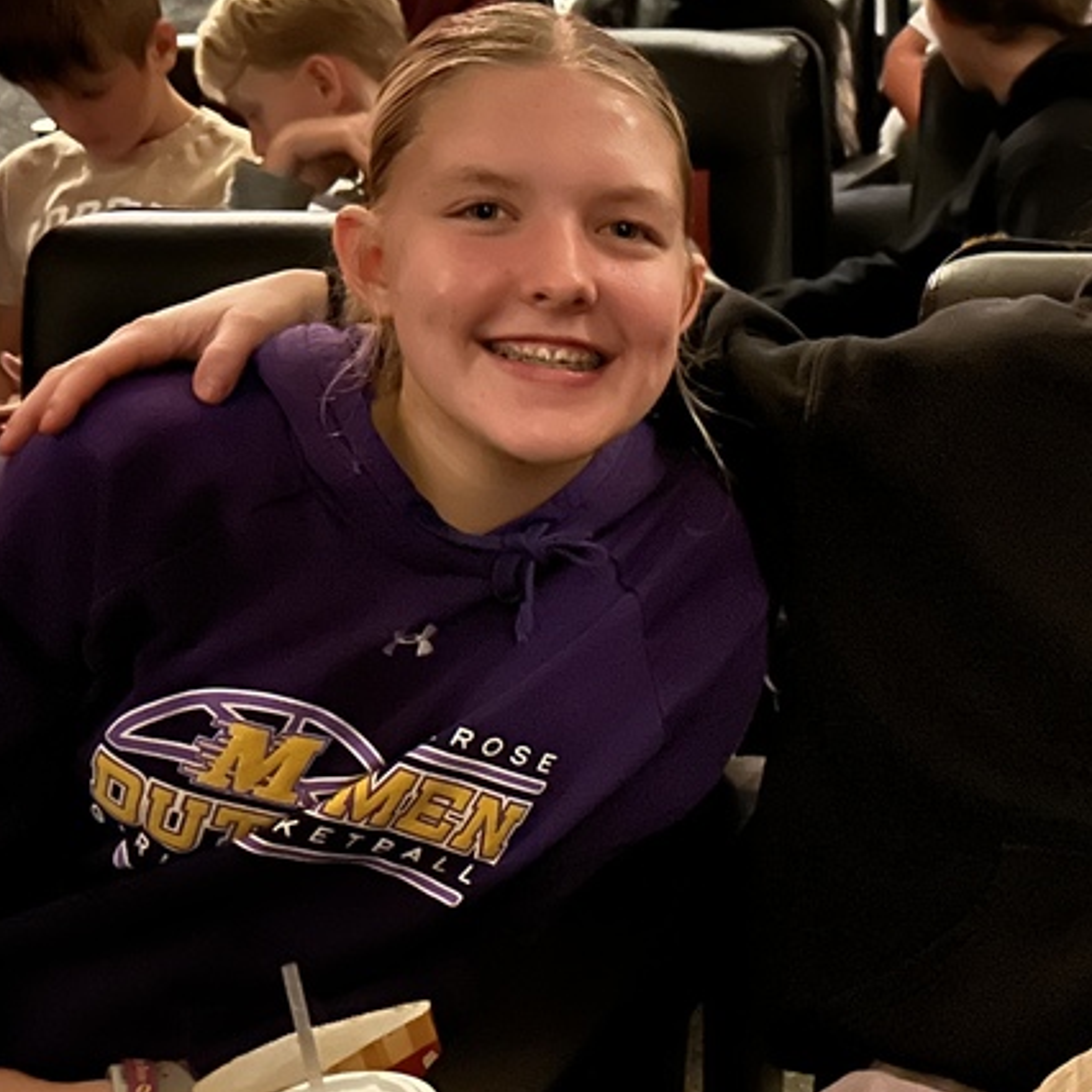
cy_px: 600
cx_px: 1259
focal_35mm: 51
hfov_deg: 29.4
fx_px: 1820
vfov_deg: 33.4
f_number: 1.78
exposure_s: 1/9
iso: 5000
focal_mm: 6.86
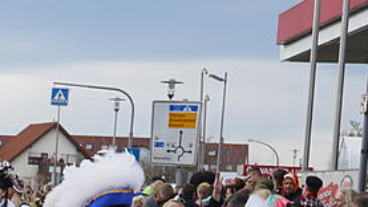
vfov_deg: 7.9
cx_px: -195
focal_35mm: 149
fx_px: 1454
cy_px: 376
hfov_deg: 13.5
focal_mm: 42
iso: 125
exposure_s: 1/160
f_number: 9
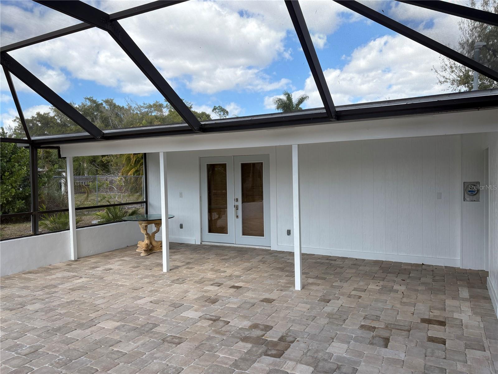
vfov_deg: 53.1
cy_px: 187
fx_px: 374
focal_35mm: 26
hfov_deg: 67.3
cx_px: 249
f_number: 1.6
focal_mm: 5.96
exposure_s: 1/873
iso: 50
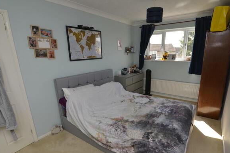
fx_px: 119
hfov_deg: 88.1
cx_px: 124
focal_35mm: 19
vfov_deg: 65.6
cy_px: 85
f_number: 5.6
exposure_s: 1/125
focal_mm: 11
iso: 140
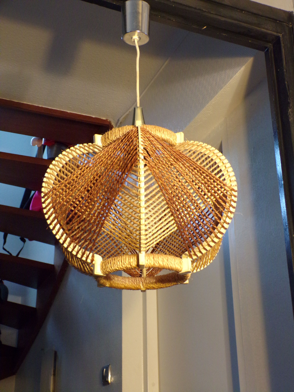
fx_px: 555
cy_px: 196
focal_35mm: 49
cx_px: 147
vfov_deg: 38.9
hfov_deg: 29.7
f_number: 3.5
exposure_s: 1/9
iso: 400
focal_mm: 8.7
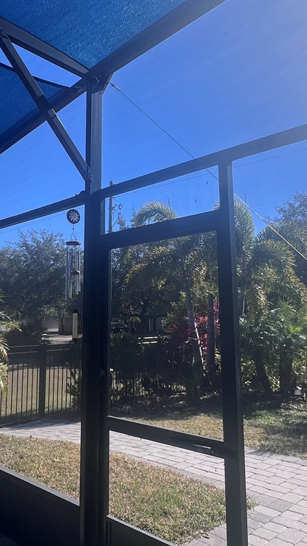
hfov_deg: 41.4
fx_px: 405
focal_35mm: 28
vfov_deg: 67.8
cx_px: 129
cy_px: 249
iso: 32
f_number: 1.8
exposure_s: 1/786
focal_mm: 1.57
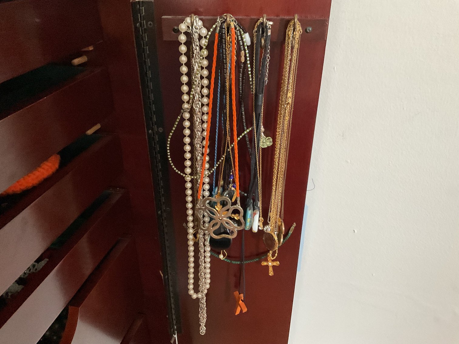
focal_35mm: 29
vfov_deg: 48.2
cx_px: 230
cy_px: 172
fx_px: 385
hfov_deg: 61.7
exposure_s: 1/30
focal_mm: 3
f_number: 1.8
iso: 400
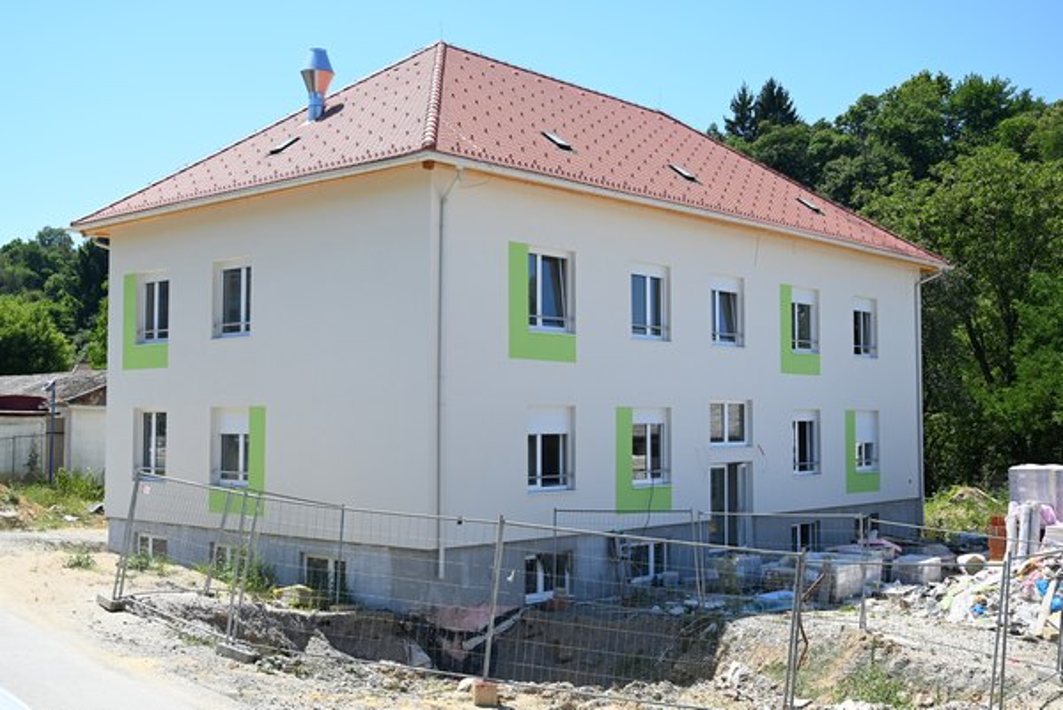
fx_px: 1182
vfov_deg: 33.5
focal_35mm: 40
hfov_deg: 48.4
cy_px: 355
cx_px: 532
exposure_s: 1/500
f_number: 5
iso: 125
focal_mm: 40
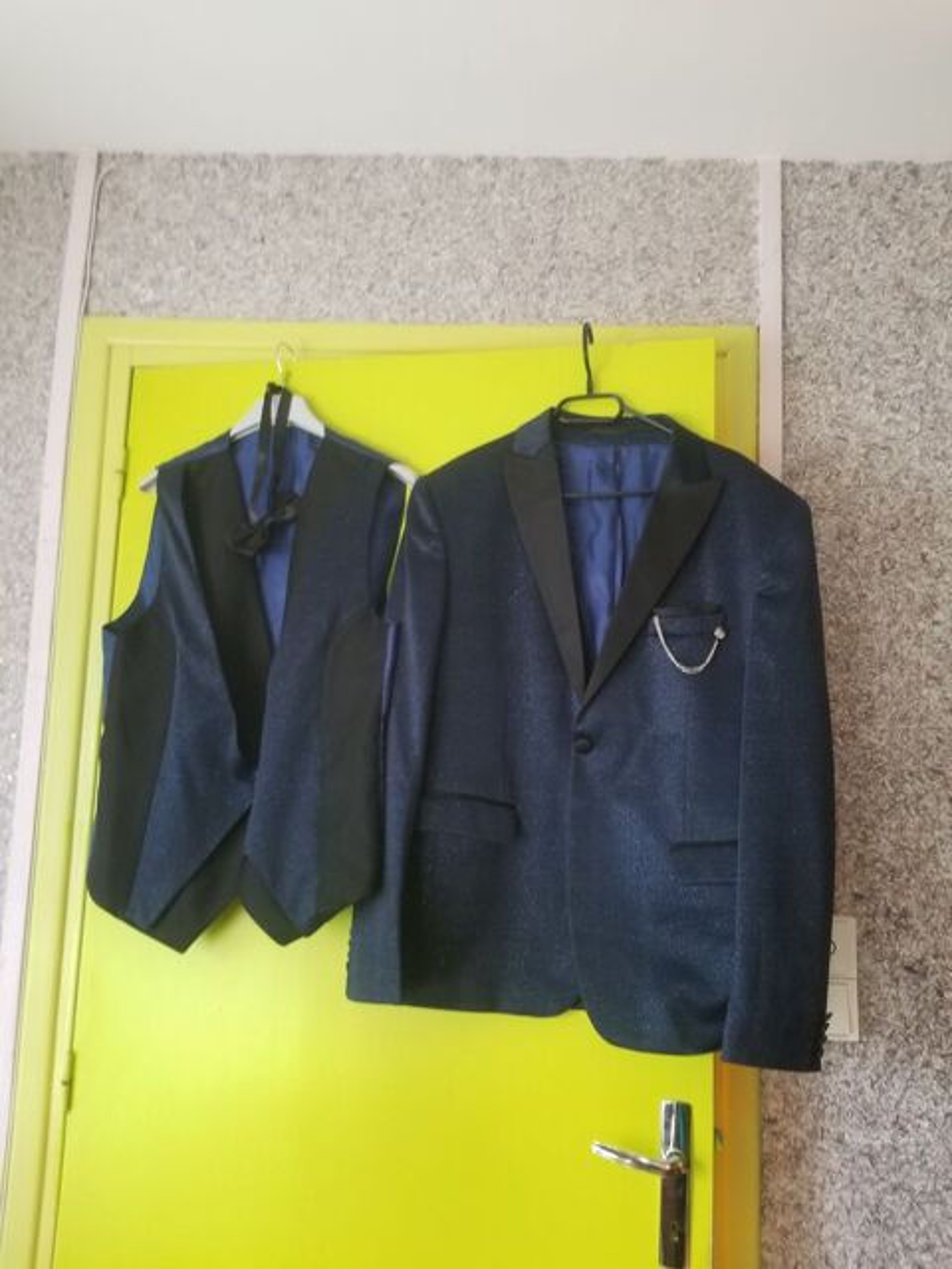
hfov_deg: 53.1
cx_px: 476
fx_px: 953
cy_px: 634
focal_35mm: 26
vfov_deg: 67.3
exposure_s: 1/40
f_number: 1.7
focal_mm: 4.25
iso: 160
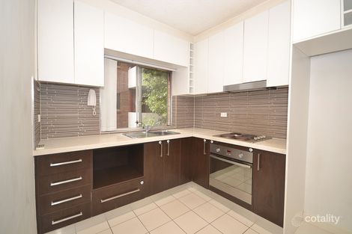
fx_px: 147
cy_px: 117
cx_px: 176
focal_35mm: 15
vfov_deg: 77.3
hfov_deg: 100.4
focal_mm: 10
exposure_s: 1/60
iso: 100
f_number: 4
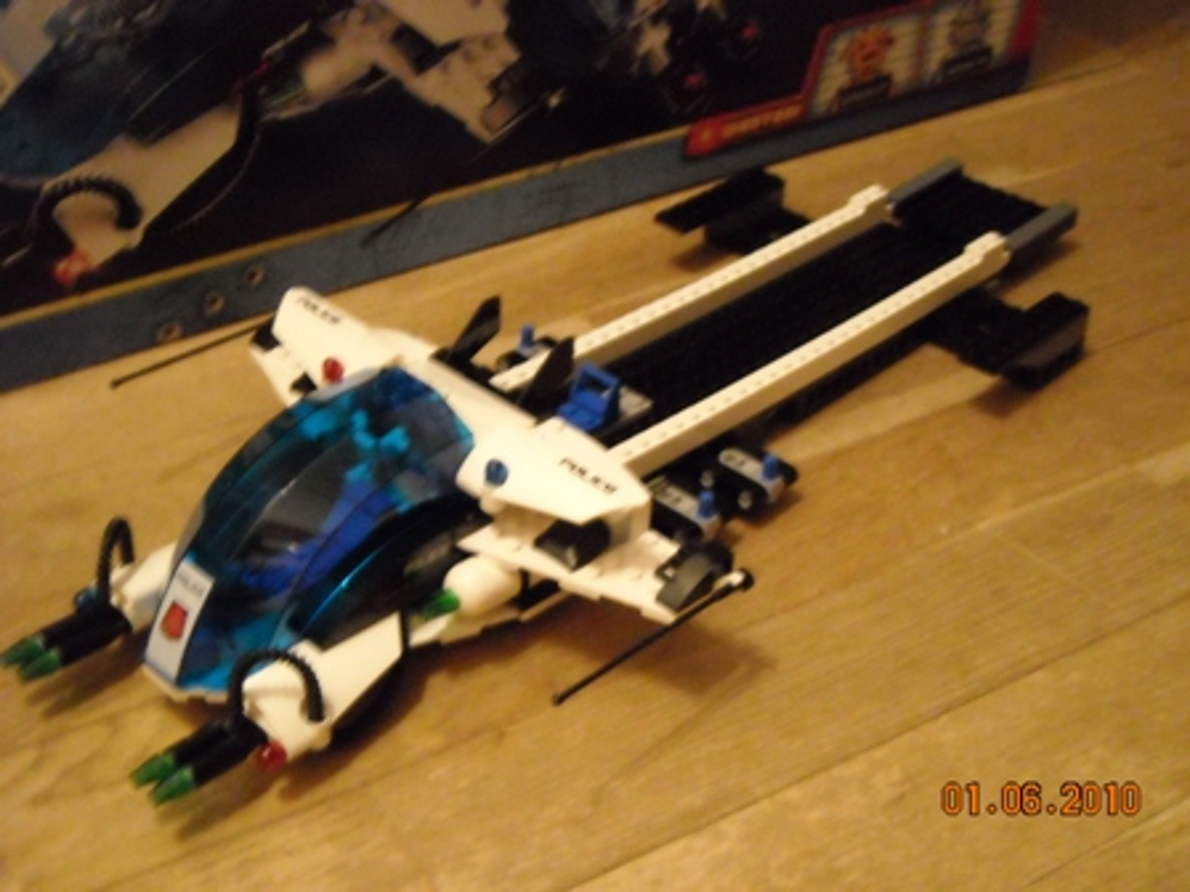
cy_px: 446
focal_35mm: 54
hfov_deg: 35.5
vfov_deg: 27.0
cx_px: 595
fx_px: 1856
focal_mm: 8.85
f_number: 3.3
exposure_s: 1/2
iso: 800
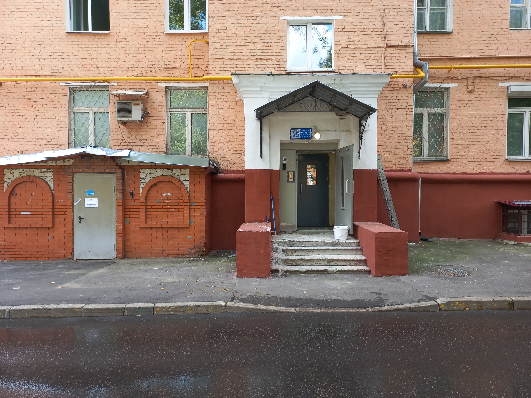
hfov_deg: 69.4
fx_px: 383
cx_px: 266
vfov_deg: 54.9
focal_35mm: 25
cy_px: 199
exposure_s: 1/100
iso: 25
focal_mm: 4.6
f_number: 1.8
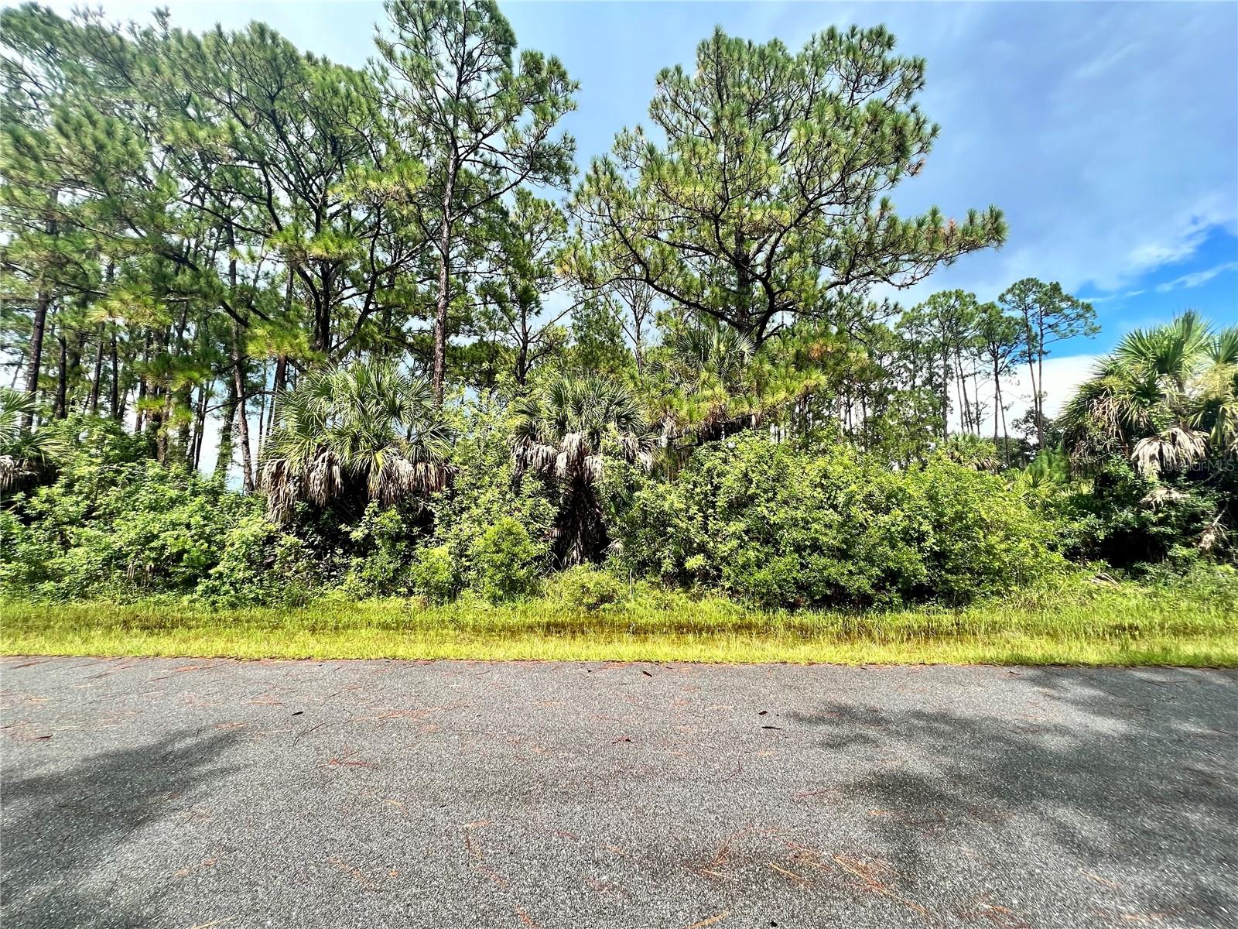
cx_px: 619
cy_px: 464
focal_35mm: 13
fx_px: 465
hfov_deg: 106.2
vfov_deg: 89.9
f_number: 1.8
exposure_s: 1/641
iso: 32
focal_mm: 1.57
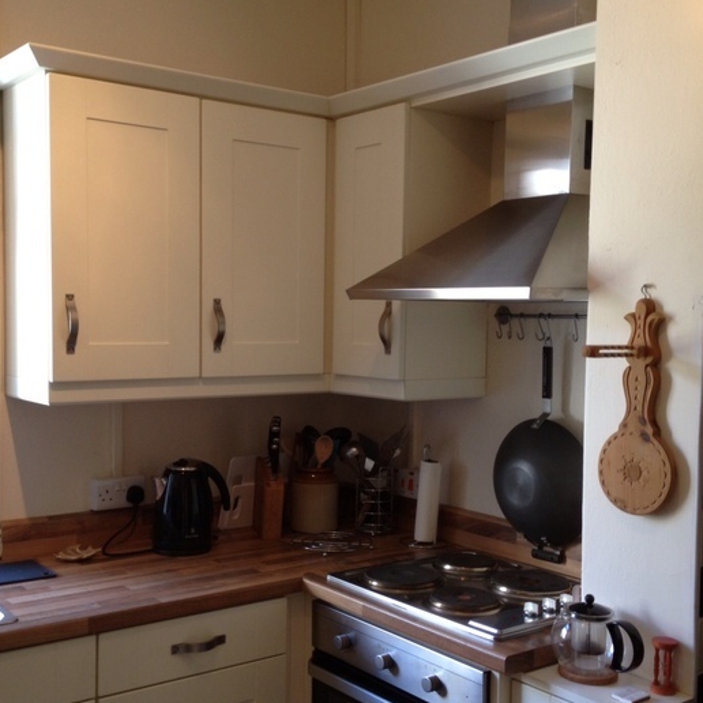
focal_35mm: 46
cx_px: 335
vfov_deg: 36.8
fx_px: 1057
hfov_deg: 36.8
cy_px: 381
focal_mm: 4.28
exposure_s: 1/20
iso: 64
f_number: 2.4
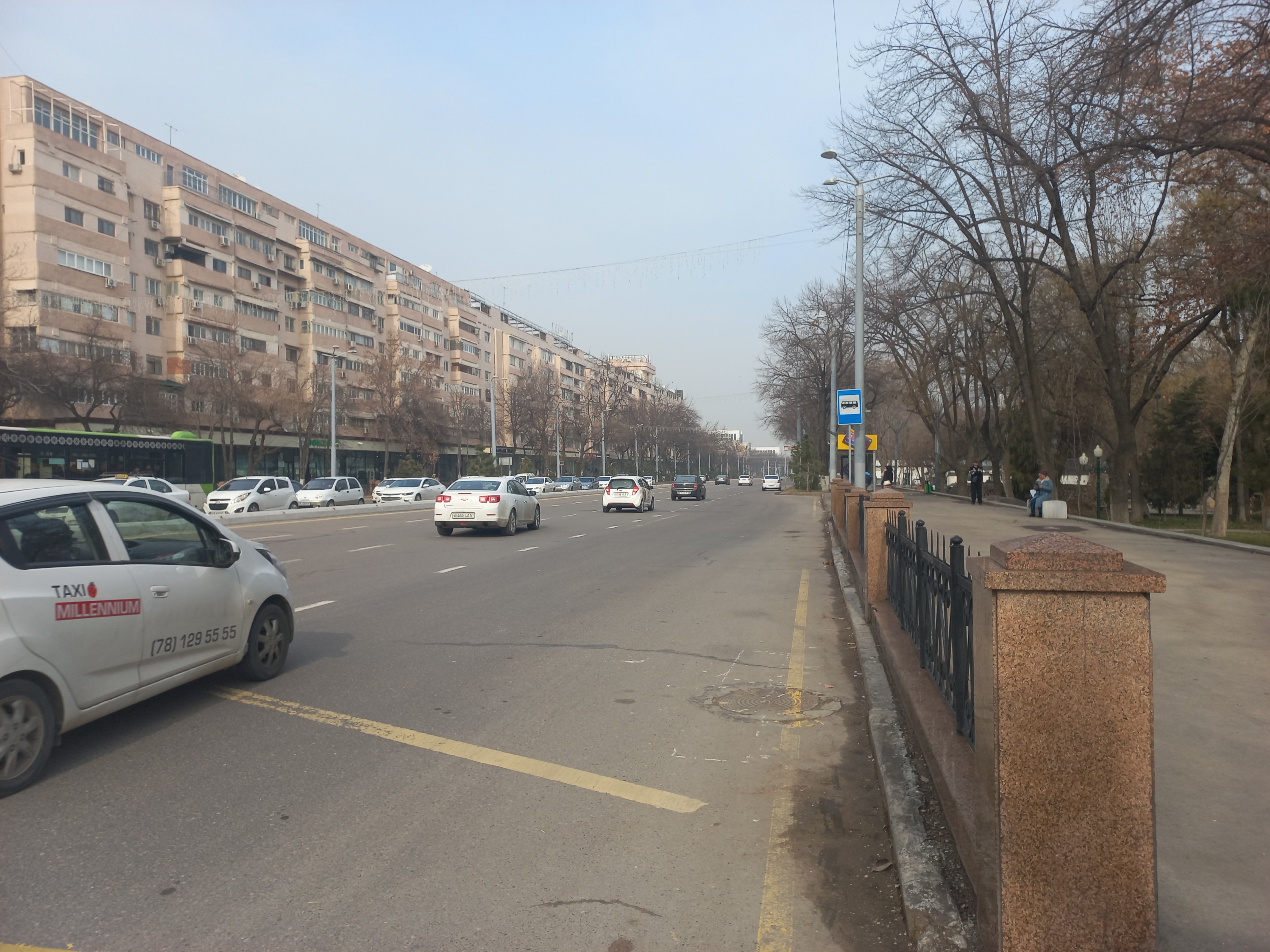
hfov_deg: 69.4
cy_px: 476
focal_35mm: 25
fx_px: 917
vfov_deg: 54.9
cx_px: 635
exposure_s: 1/443
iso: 24
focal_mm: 4.6
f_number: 1.8
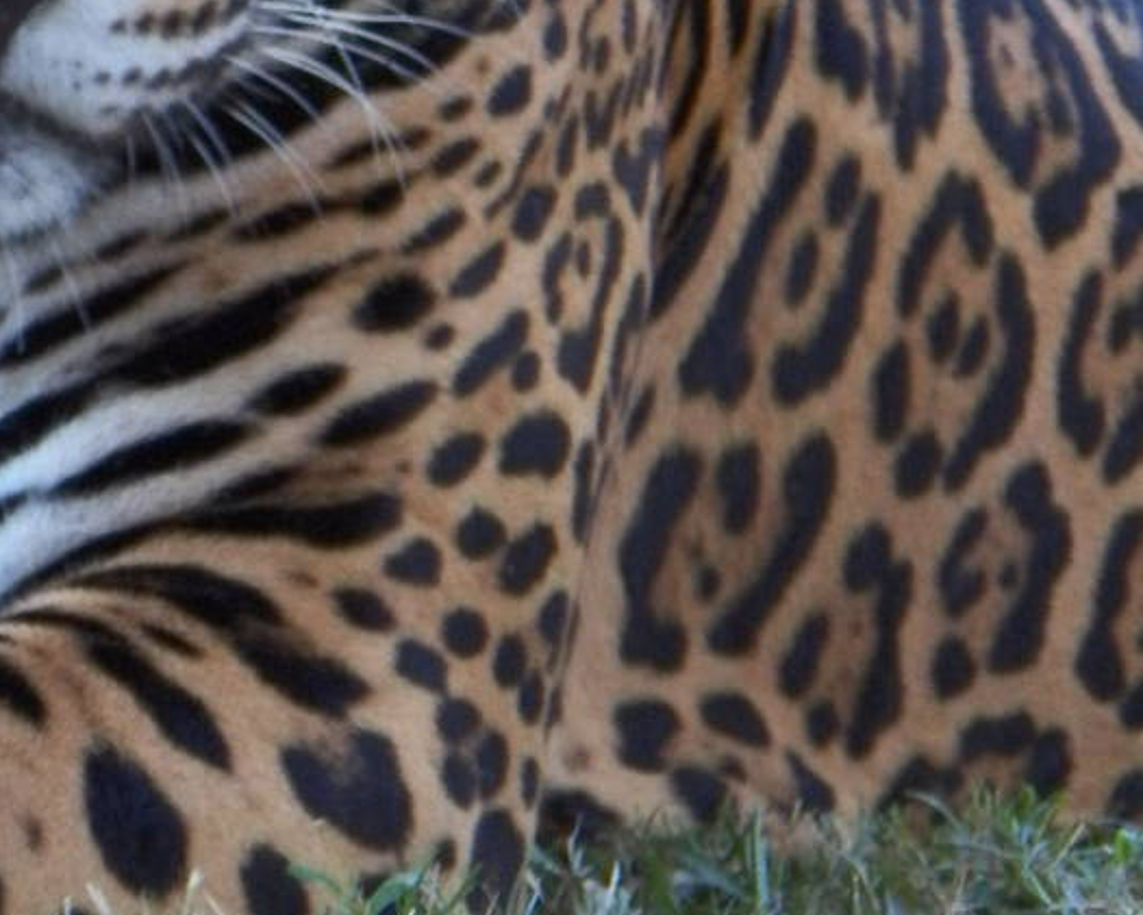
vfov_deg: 5.1
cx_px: -126
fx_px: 10150
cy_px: -165
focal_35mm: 300
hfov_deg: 6.4
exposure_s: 1/40
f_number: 3.6
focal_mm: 17.1
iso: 200
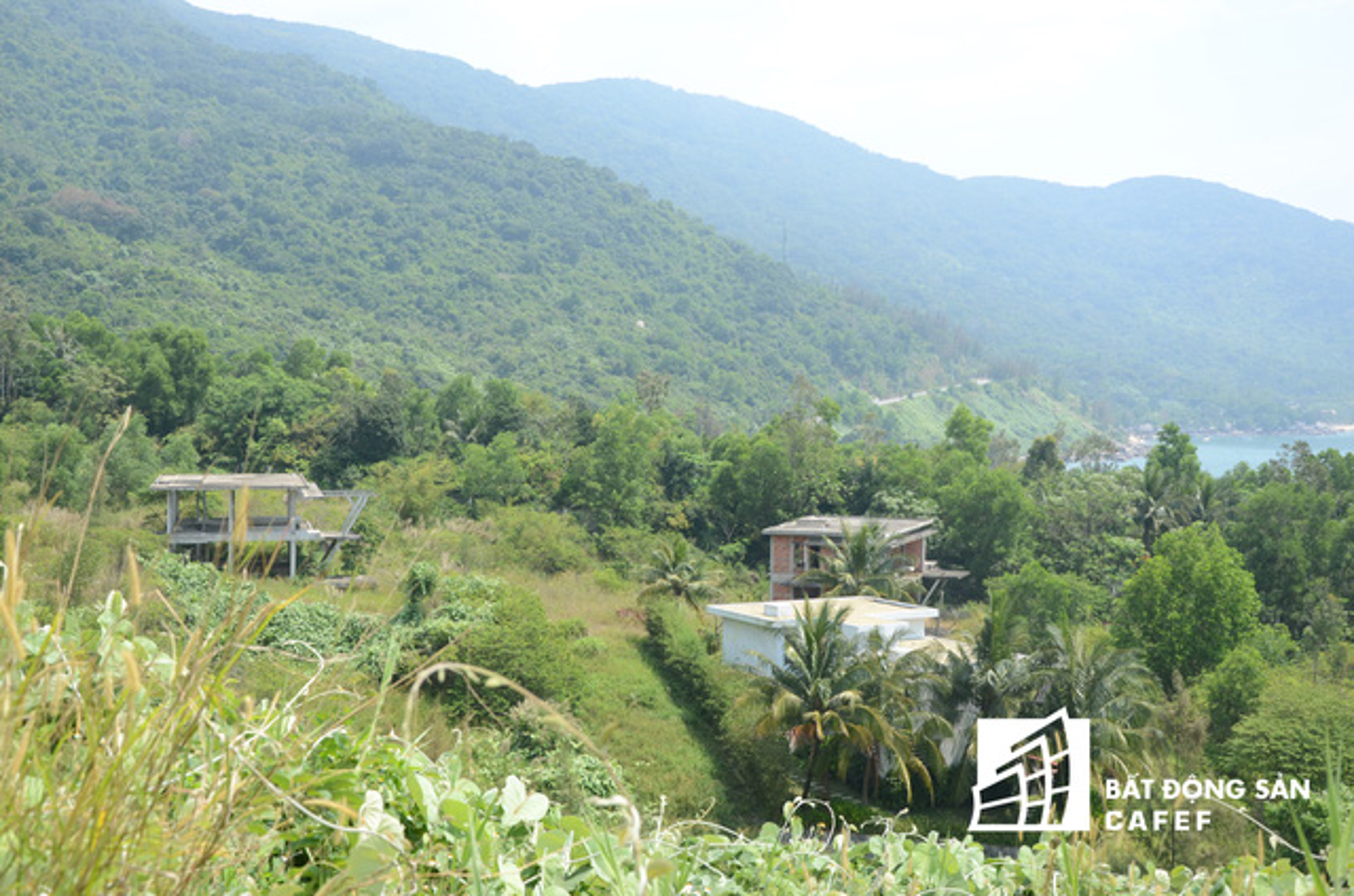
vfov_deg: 26.4
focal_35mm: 51
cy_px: 448
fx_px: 1914
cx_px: 677
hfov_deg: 39.0
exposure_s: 1/200
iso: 100
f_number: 7.1
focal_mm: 34
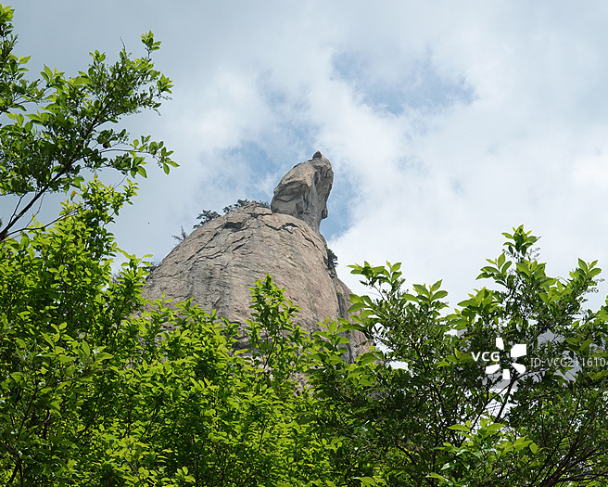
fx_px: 1566
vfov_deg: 17.7
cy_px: 244
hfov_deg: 22.0
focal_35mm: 87
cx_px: 293
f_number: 5.6
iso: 125
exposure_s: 1/800
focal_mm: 27.98
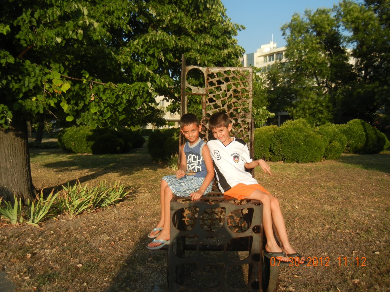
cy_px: 146
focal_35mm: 30
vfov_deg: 46.8
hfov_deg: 60.0
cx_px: 195
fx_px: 338
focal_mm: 5.4
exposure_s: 1/1014
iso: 160
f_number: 3.5
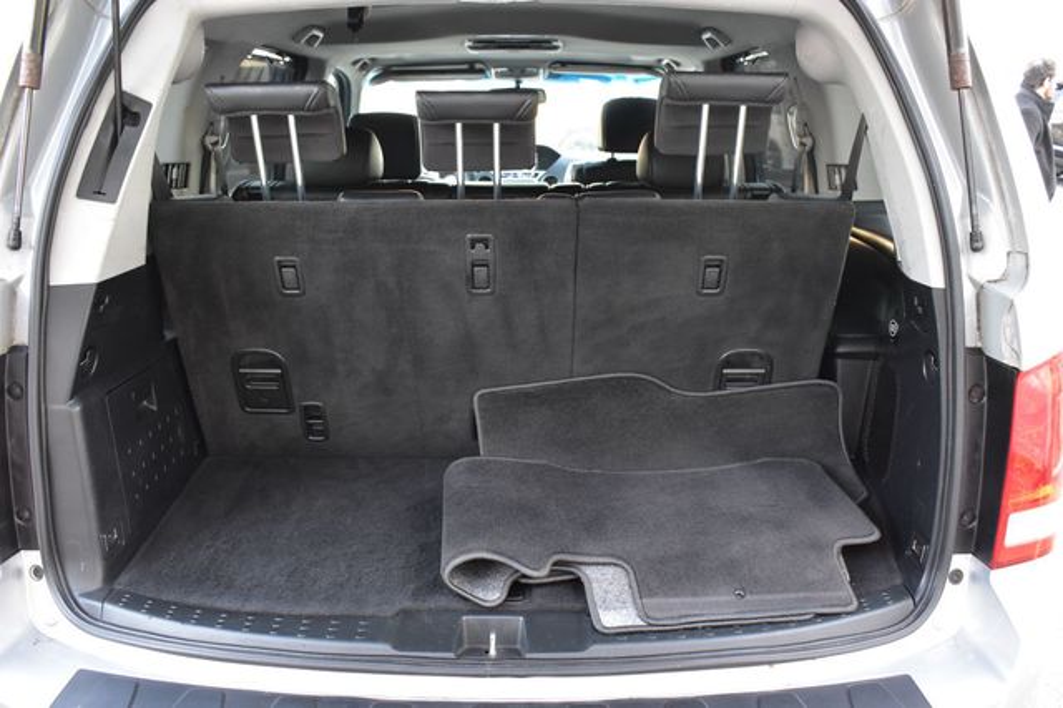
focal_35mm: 32
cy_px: 354
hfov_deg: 59.5
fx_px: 930
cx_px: 532
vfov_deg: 41.7
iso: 1400
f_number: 6.3
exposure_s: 1/15
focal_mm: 21
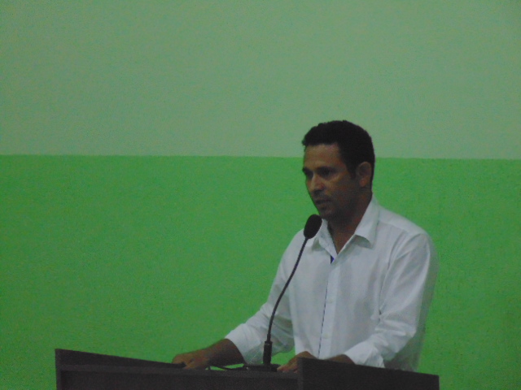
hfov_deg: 7.1
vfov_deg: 5.3
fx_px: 4214
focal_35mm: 280
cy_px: 195
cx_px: 260
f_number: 5.8
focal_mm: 50.1
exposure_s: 1/60
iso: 800
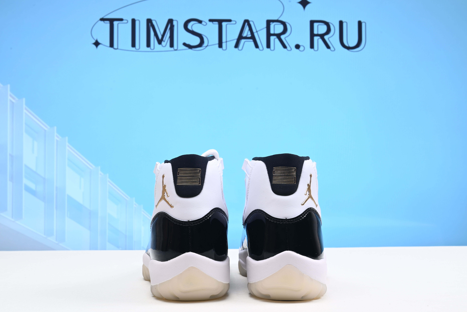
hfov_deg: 44.5
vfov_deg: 30.5
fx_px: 571
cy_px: 167
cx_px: 222
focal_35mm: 44
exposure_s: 1/2
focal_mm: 41
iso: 100
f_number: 16
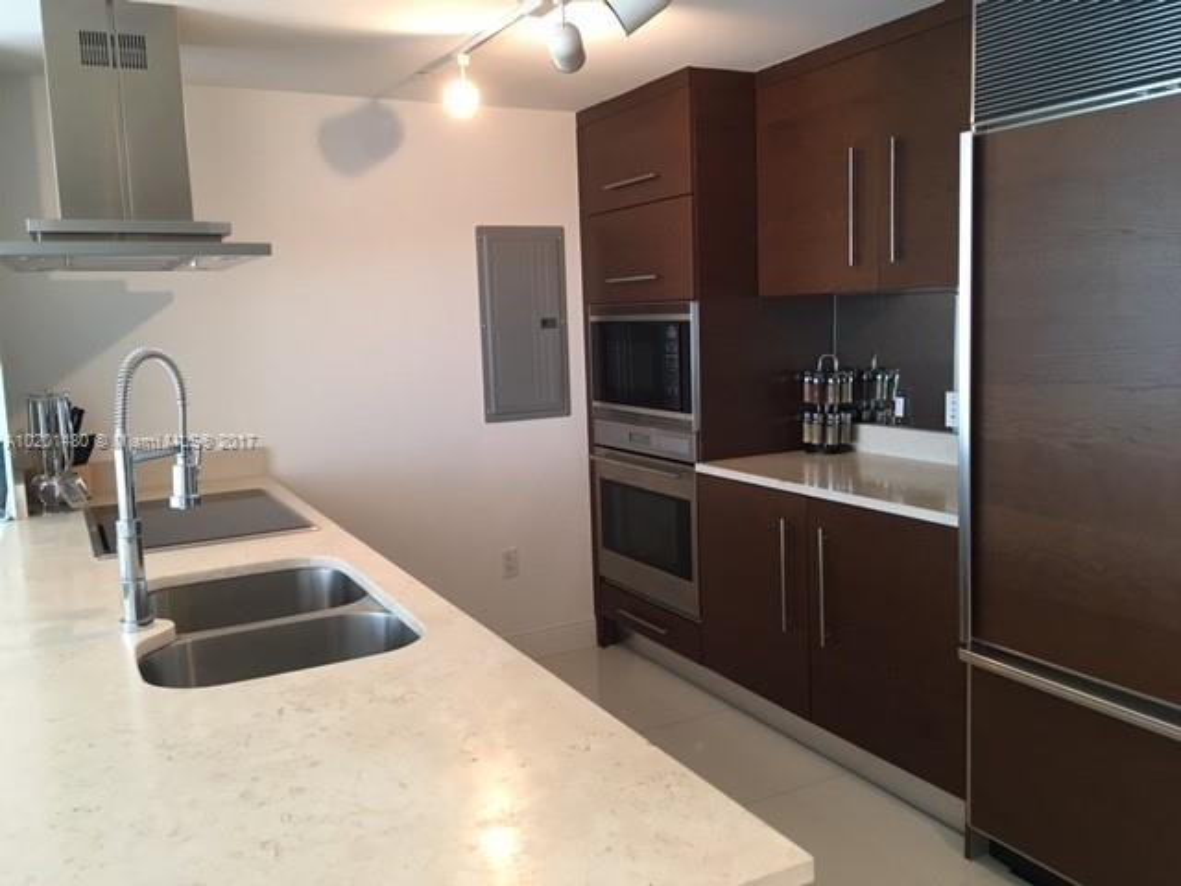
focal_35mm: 29
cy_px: 443
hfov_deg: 61.7
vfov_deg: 48.2
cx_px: 590
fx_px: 989
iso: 80
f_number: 2.2
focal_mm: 4.15
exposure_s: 1/15
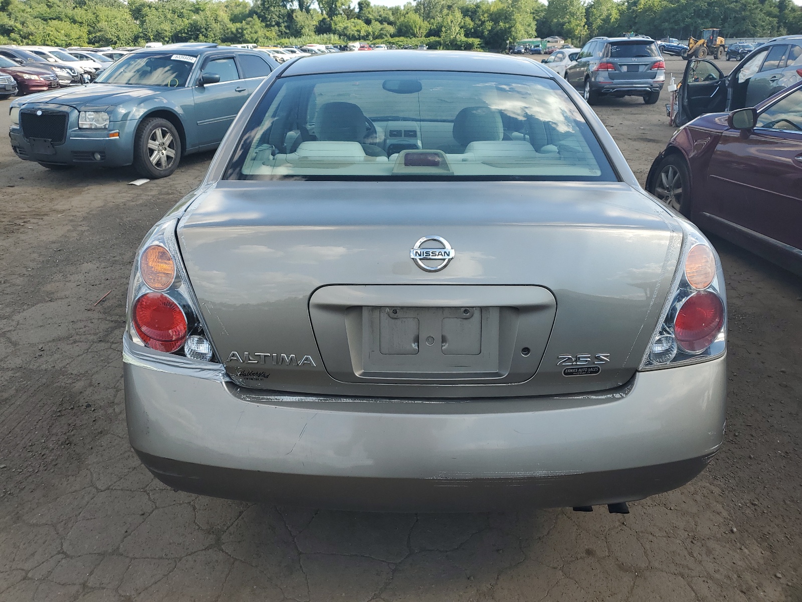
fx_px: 602
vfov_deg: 53.1
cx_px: 401
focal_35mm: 26
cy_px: 301
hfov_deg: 67.3
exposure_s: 1/1111
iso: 50
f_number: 1.5
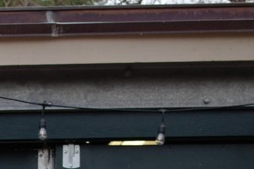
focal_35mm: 183
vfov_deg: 7.0
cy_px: 426
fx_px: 1291
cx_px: -262
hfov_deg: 10.3
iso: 160
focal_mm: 23
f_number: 2.5
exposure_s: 1/125
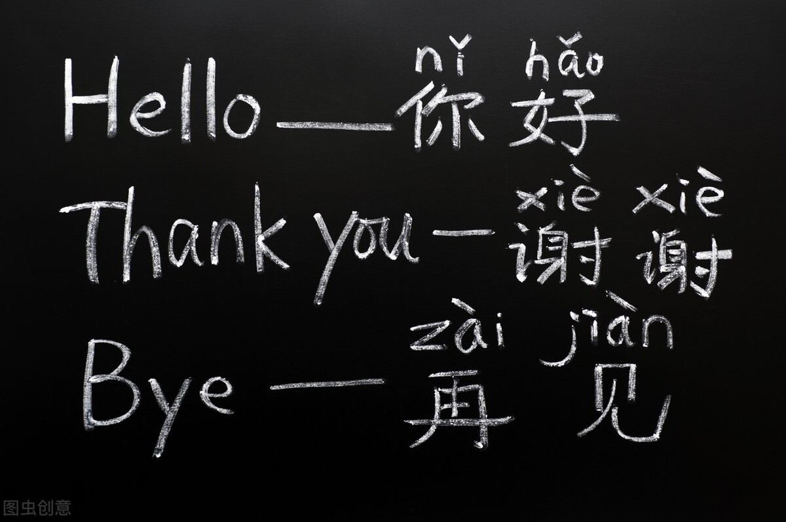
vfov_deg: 15.2
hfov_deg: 22.6
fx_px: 1963
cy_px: 261
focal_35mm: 90
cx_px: 393
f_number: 4
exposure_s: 1/2.5
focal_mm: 60
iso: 200
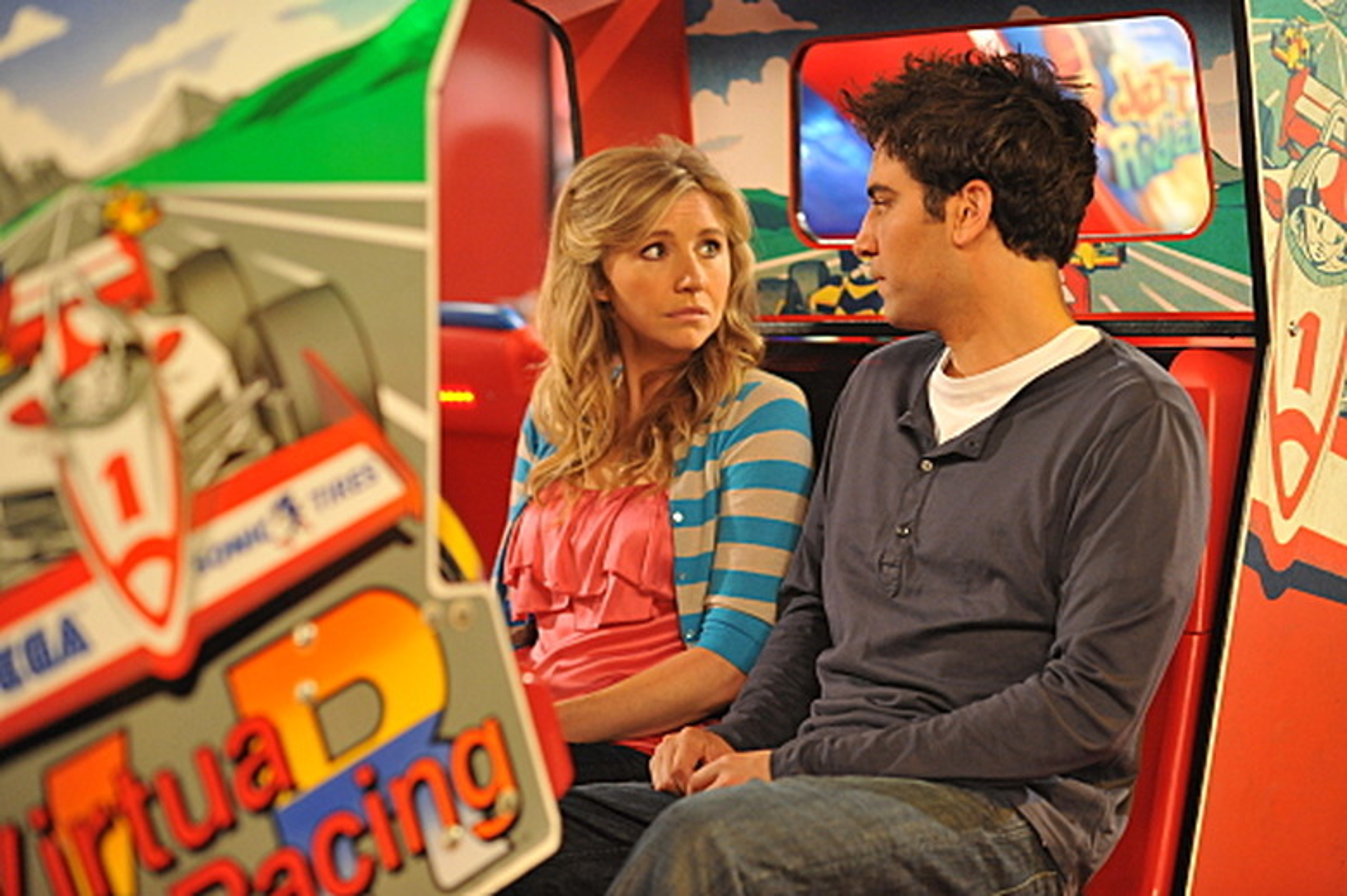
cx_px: 674
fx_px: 3178
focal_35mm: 85
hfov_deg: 23.9
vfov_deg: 16.1
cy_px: 448
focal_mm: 85
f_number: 2.8
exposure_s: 1/100
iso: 3200
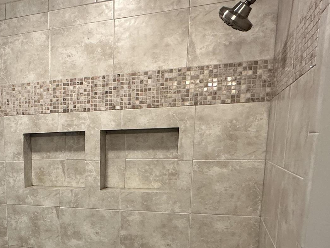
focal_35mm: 41
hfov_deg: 41.9
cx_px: 31
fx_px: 391
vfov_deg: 33.5
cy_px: 216
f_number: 2.2
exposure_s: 1/60
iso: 160
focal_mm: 2.22
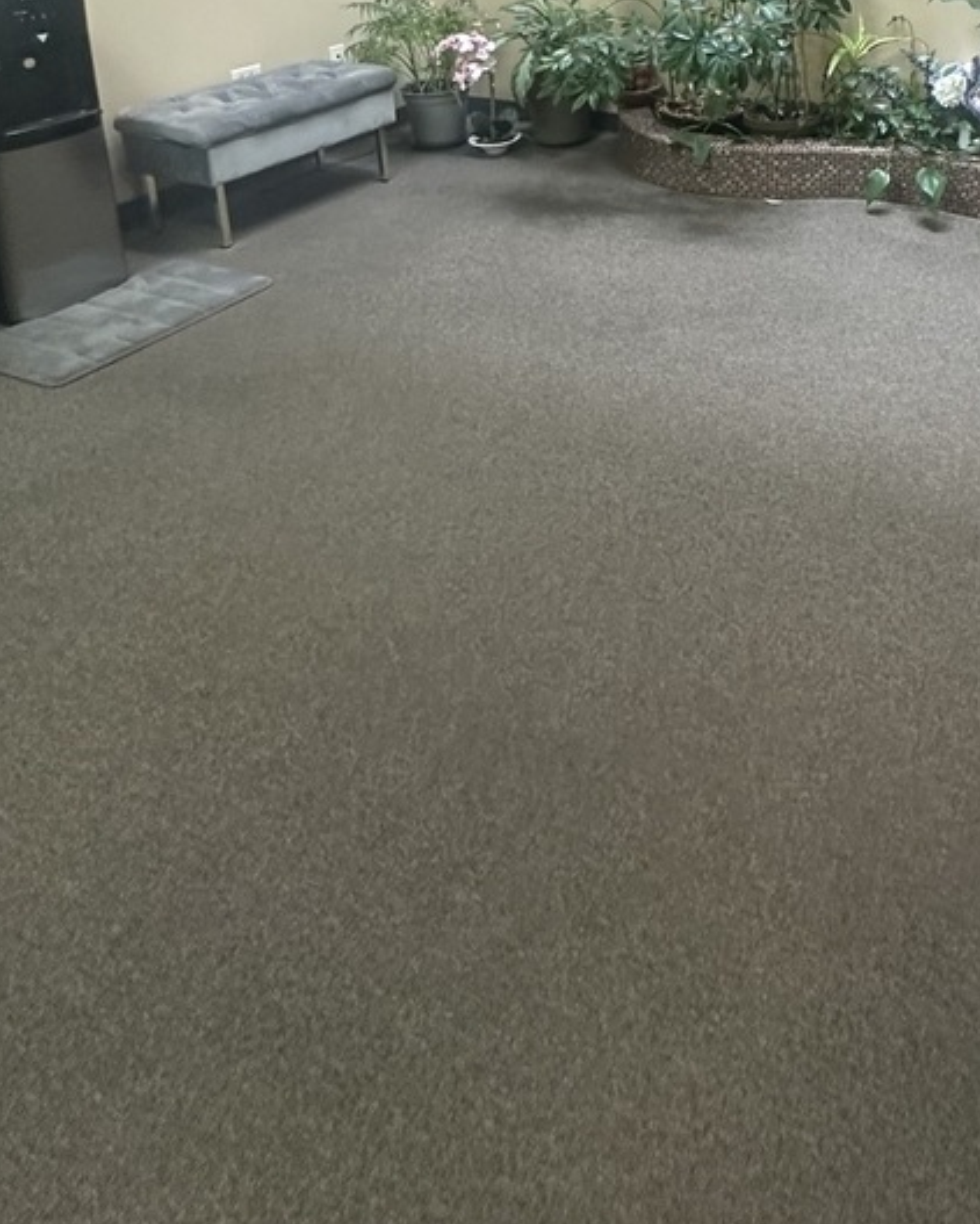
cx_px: 887
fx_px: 1015
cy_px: 12
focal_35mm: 28
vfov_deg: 50.7
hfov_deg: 46.4
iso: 400
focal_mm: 2.22
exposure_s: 1/60
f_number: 2.2
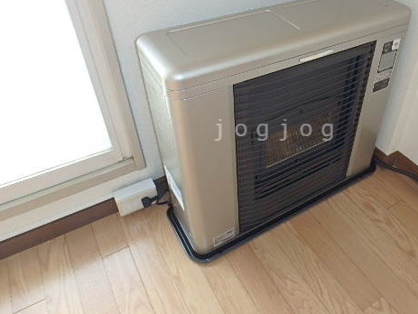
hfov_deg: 60.3
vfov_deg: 48.1
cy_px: 130
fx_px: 350
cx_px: 276
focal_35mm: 29
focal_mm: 3.7
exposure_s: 1/60
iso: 200
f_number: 3.5
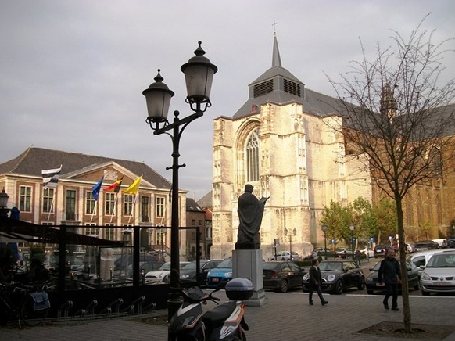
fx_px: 434
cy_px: 169
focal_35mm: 33
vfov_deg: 42.9
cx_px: 228
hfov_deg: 55.4
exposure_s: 1/500
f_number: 2.9
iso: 80
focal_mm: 5.7
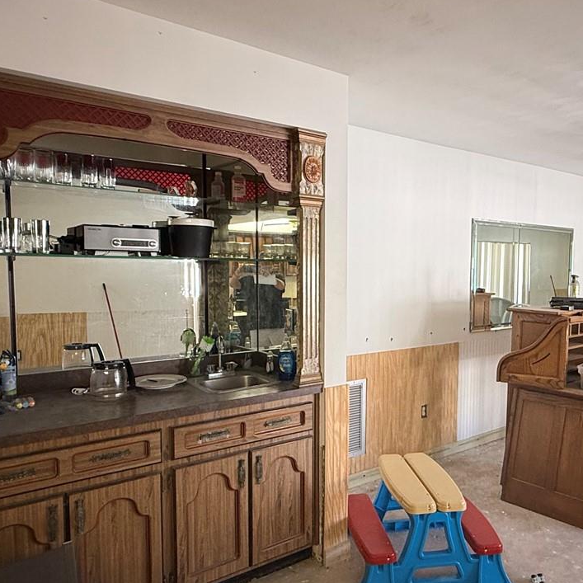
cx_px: 365
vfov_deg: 57.3
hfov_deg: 56.6
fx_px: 534
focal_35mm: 28
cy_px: 302
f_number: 2.2
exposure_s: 1/60
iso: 200
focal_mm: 2.22
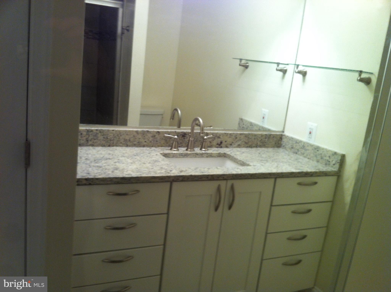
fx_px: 395
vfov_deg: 40.6
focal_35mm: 35
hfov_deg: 52.7
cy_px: 146
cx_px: 196
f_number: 2.8
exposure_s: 1/15
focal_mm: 3.85
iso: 100
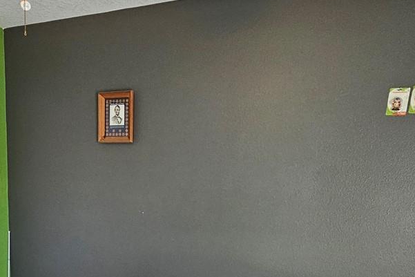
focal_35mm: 36
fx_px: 415
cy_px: 271
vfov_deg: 34.0
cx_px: 149
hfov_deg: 52.4
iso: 125
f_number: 2.2
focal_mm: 2.2
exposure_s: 1/60
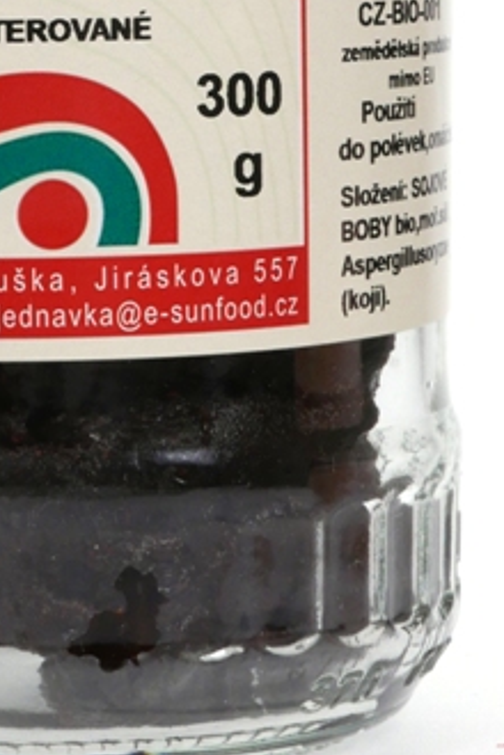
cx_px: 70
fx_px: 3822
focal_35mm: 182
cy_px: -2
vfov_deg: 11.2
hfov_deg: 7.5
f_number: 16
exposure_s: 1/40
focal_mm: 34
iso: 800
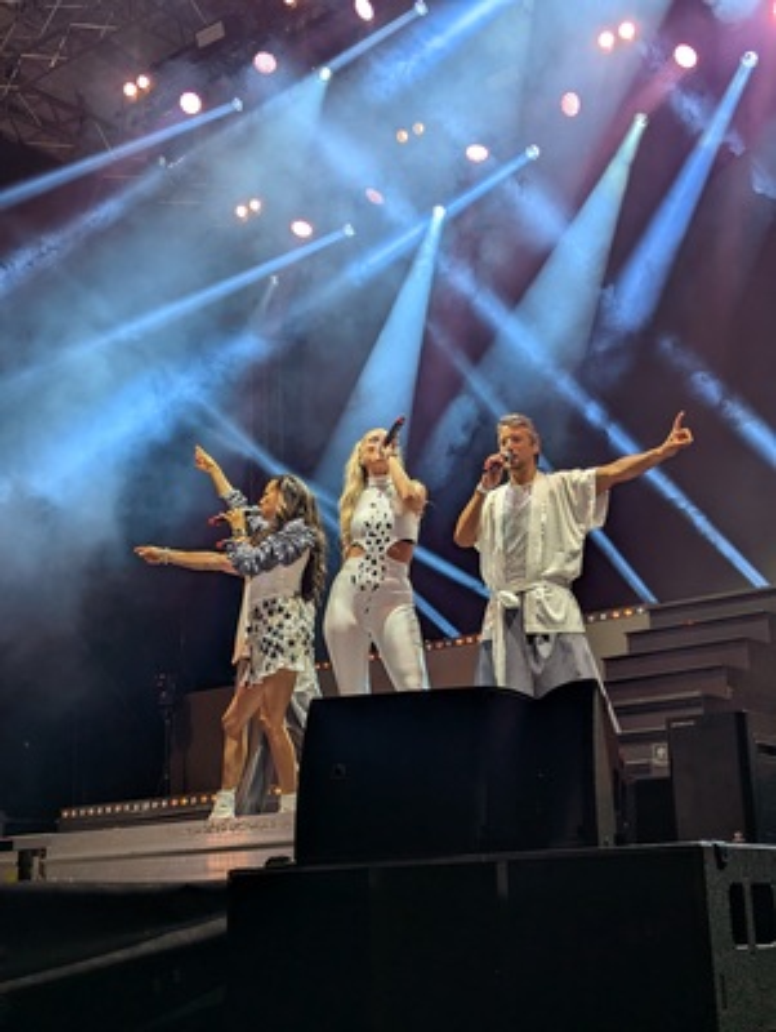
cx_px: 388
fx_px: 1432
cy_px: 516
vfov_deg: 39.6
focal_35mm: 48
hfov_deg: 30.3
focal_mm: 6.81
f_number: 1.85
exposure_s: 1/124
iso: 43
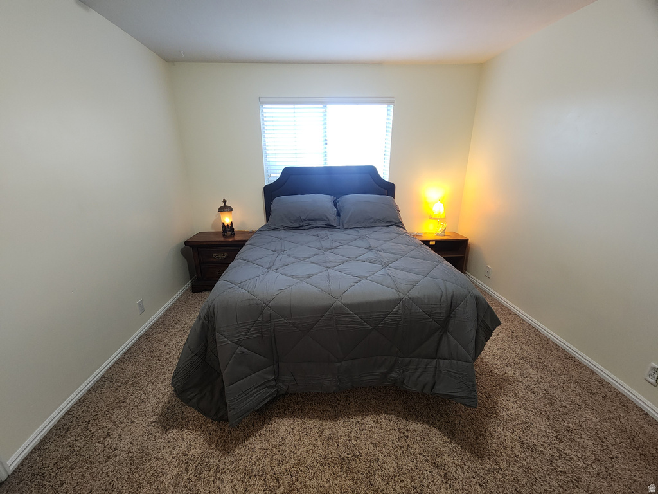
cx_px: 329
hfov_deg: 106.2
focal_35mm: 13
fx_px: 247
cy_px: 247
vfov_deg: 89.9
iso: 320
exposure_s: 1/60
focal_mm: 2.2
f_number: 2.2
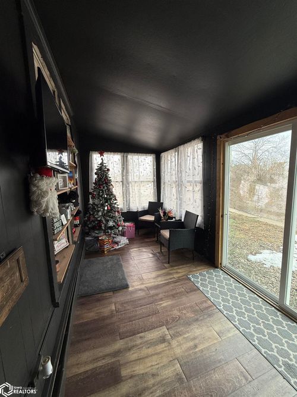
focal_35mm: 14
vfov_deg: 102.1
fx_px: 160
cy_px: 198
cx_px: 148
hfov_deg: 85.7
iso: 64
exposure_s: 1/110
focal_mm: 2.22
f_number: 2.2
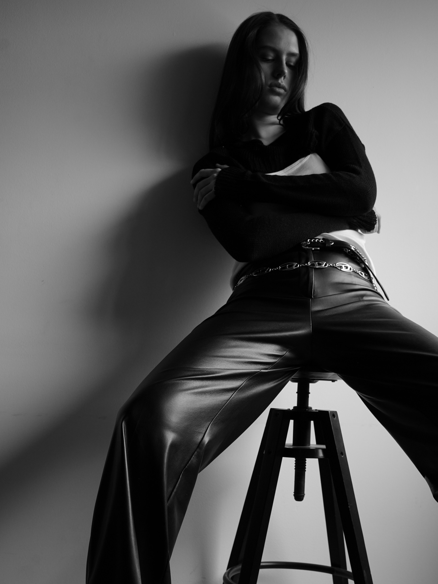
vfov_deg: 47.0
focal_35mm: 39
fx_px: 658
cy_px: 393
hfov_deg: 36.8
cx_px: 199
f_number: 5
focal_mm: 29
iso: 640
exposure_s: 1/125
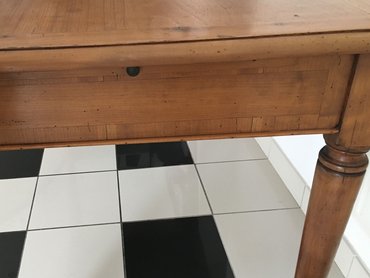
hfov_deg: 47.4
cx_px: 140
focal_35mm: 39
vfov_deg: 36.8
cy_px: 150
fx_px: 417
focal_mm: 4.15
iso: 200
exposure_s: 1/33
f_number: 2.2
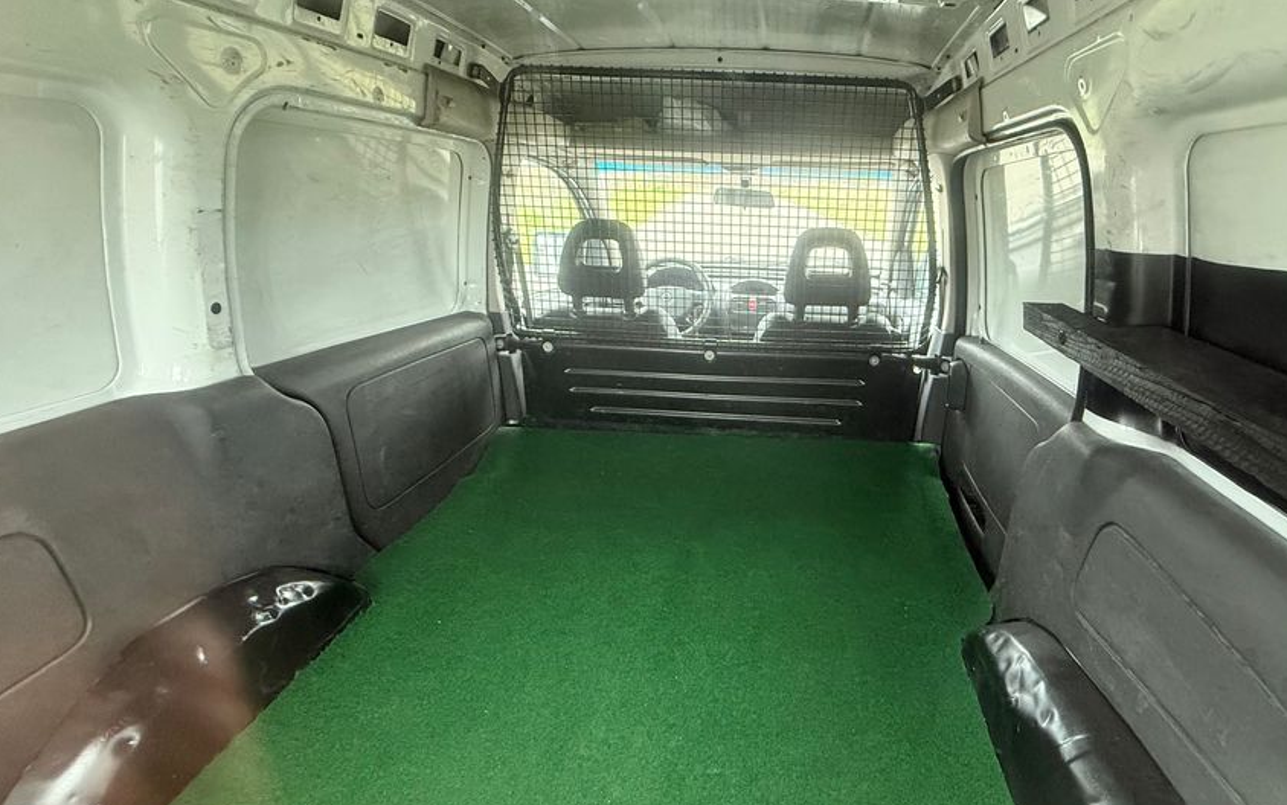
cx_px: 770
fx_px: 632
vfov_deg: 65.0
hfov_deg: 89.9
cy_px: 387
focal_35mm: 18
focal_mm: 2.22
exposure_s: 1/60
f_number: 2.2
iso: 640
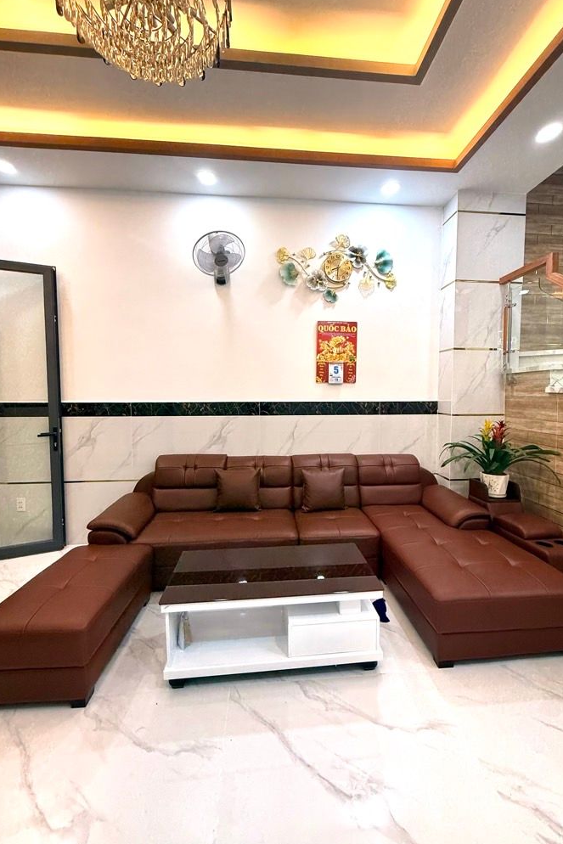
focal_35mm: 15
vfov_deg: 100.4
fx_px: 352
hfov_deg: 77.3
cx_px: 295
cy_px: 415
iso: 200
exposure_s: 1/100
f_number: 2.2
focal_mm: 2.22
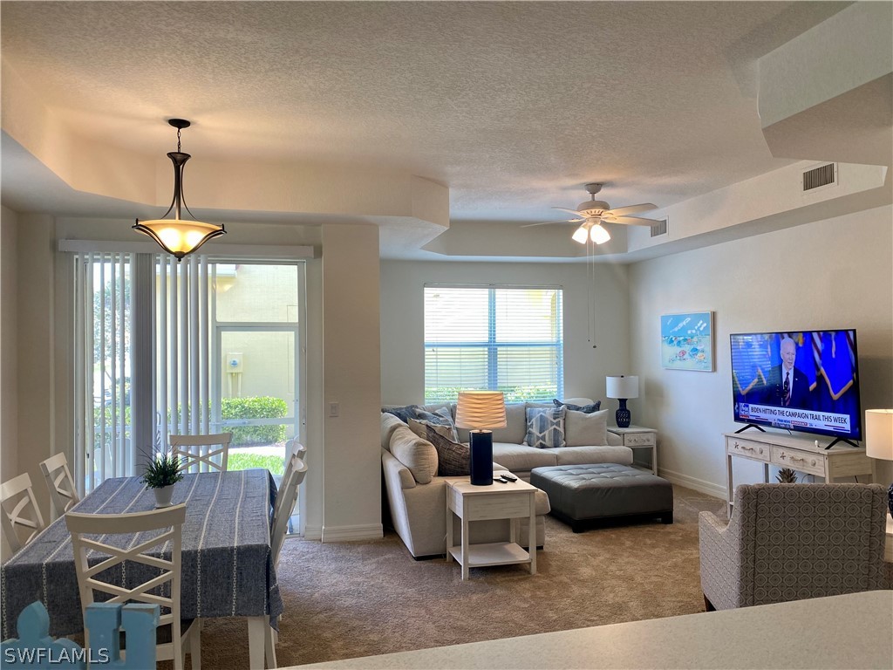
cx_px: 446
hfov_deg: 67.3
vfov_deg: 53.1
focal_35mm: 26
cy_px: 335
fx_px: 671
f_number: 1.8
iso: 64
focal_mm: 4.25
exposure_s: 1/120
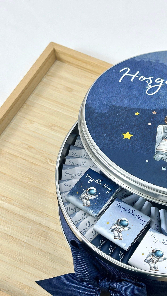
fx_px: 622
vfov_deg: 26.7
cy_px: 190
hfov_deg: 15.2
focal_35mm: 79
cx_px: 135
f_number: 1.78
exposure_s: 1/100
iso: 125
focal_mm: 6.86
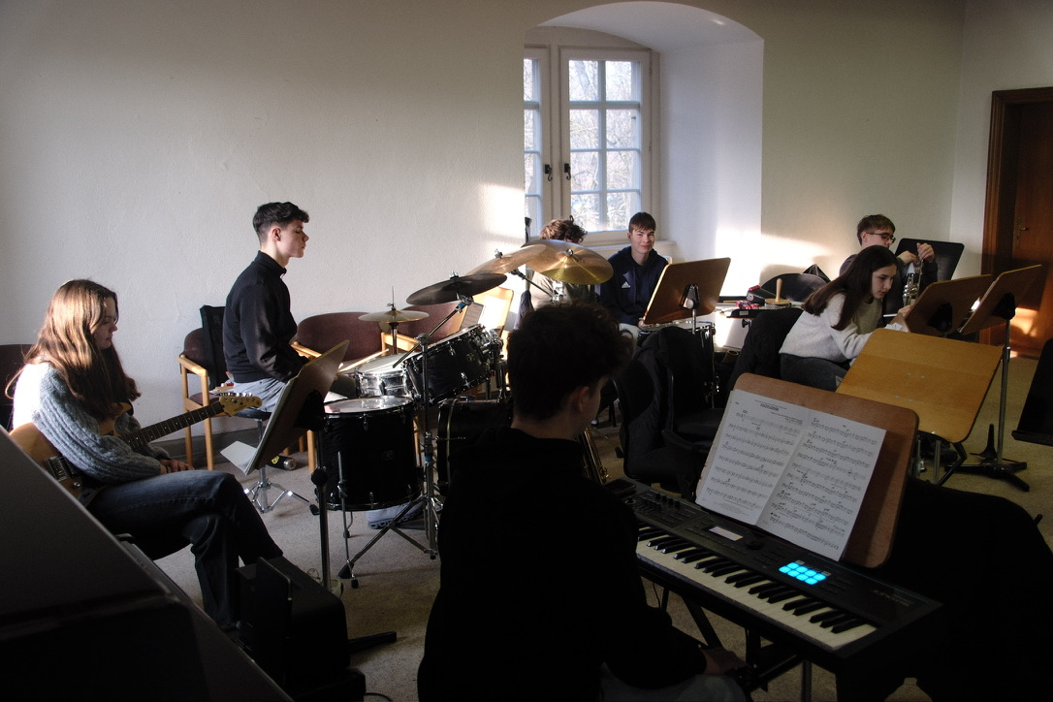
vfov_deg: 40.0
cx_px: 526
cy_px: 351
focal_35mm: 33
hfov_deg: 57.2
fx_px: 965
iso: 200
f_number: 4
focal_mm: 22.1
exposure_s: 1/30
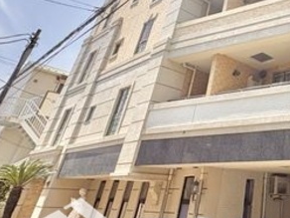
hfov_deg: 42.7
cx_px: 303
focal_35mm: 36
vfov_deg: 36.7
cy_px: 15
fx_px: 302
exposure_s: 1/1256
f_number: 2.2
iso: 50
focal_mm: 2.22
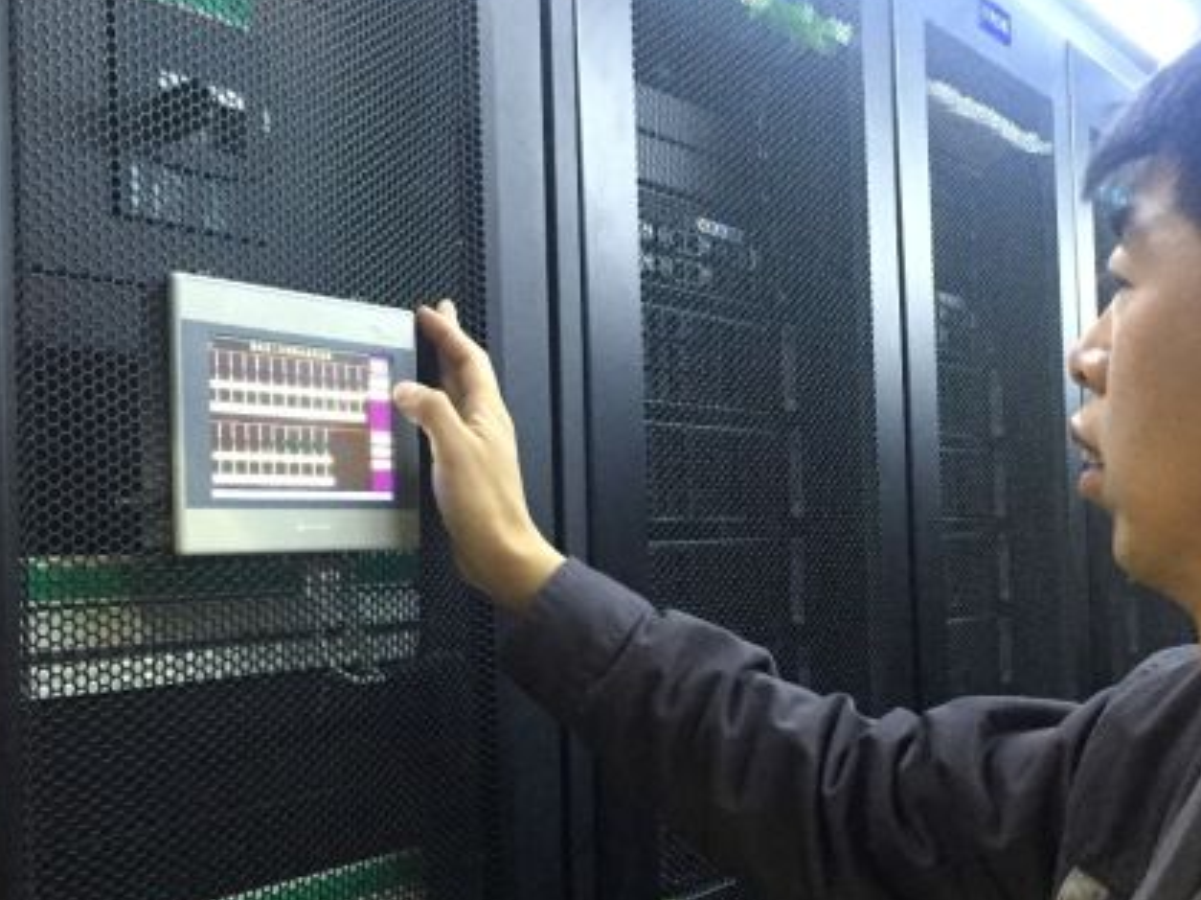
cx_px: 721
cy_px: 503
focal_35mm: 50
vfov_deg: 29.1
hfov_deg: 38.1
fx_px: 1734
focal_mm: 4.15
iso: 400
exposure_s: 1/17
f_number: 2.2
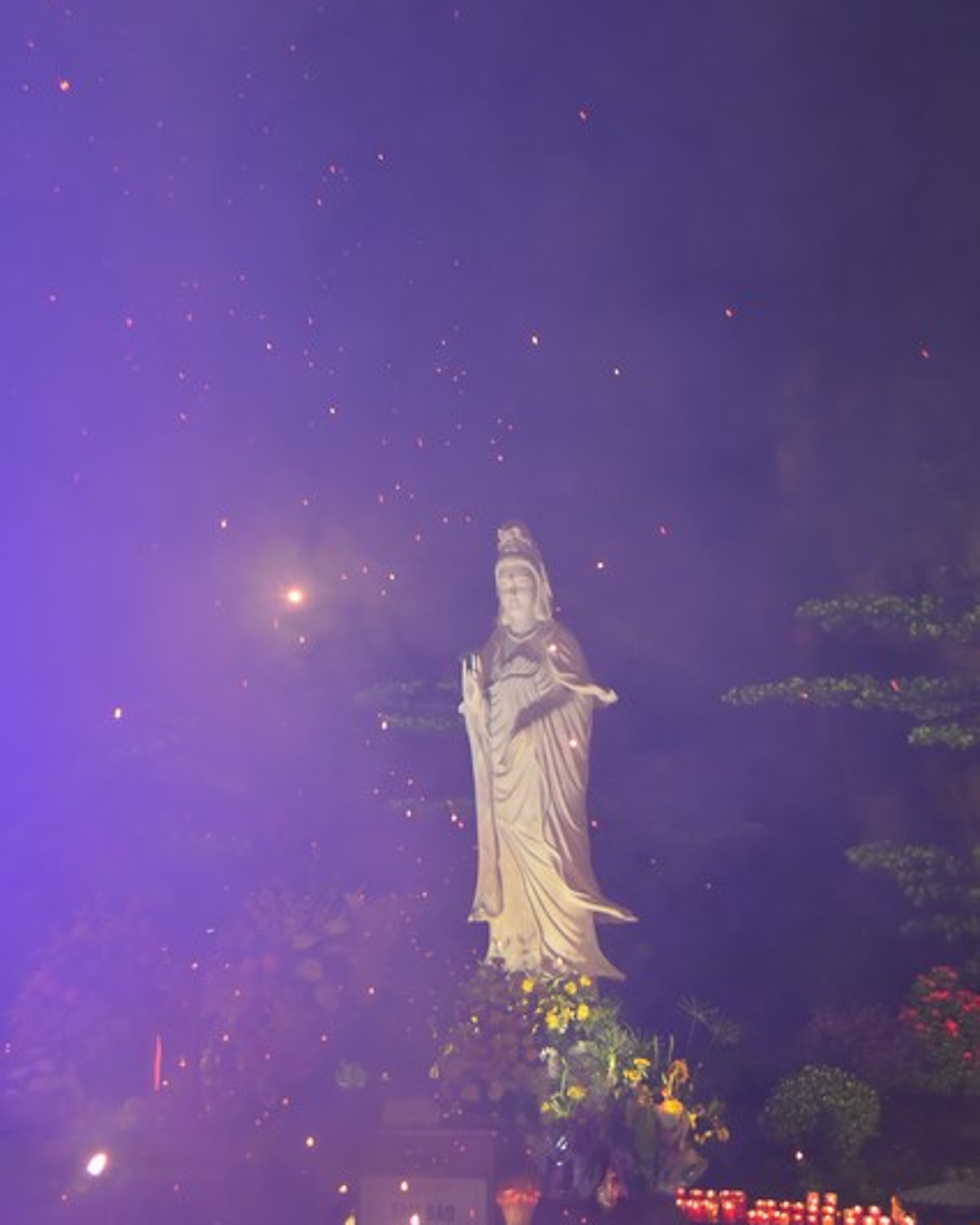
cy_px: 627
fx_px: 1667
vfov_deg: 40.3
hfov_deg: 32.8
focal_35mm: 46
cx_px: 489
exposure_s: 1/125
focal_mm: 40
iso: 1250
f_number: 4
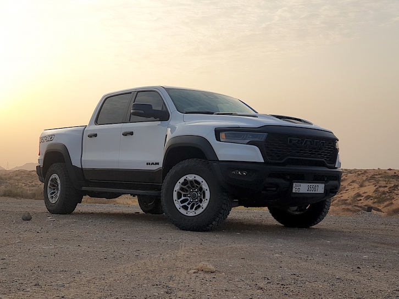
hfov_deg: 36.8
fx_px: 599
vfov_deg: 28.0
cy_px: 150
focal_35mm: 52
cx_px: 200
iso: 100
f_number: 2.4
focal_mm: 6
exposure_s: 1/307
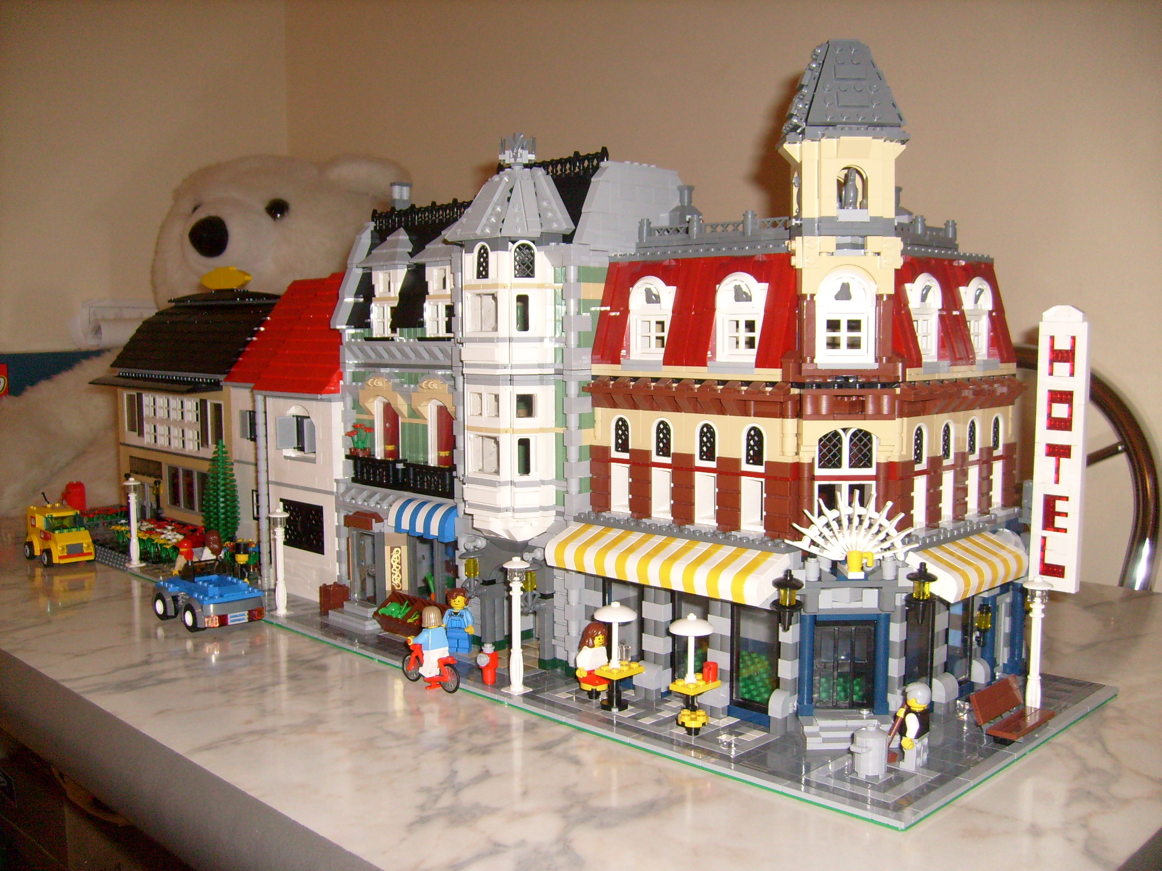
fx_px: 1175
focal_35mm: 35
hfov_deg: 52.6
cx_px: 581
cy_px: 436
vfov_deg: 40.7
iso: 100
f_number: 2.8
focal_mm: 5.8
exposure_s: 1/45
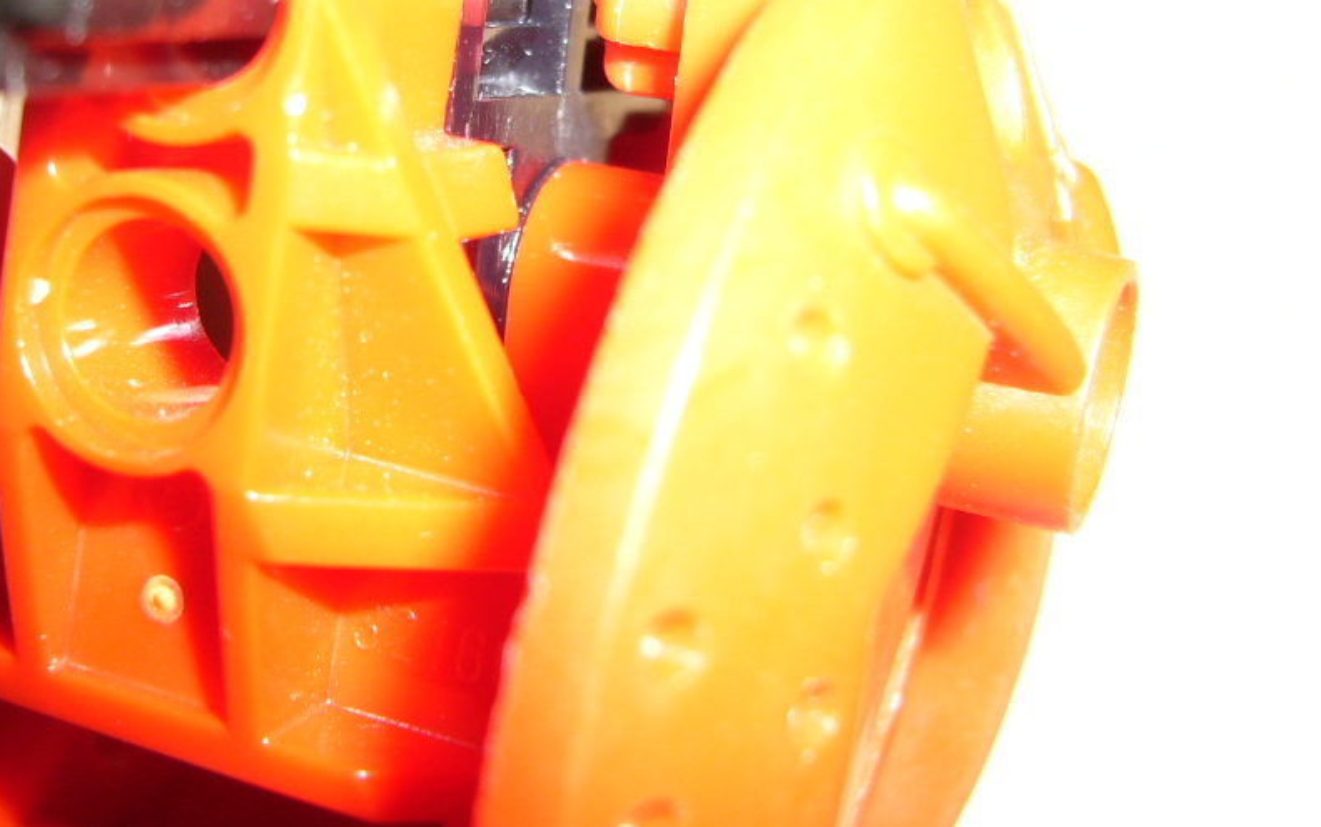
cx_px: 554
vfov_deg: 21.5
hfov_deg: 33.9
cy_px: 195
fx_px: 2161
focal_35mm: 60
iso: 100
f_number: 2.8
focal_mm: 5.8
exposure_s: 1/30
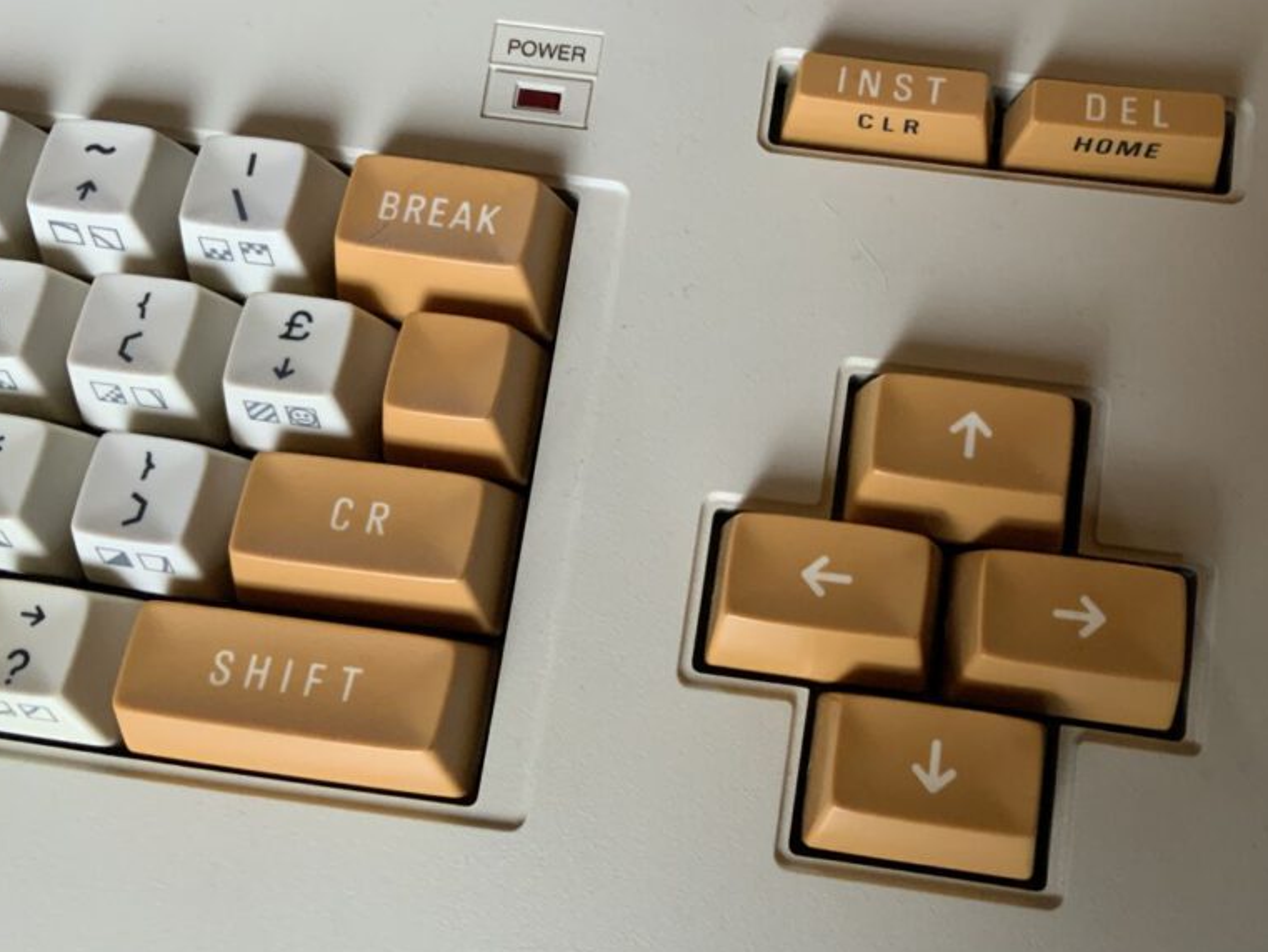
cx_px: 756
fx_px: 1429
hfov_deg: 47.6
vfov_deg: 36.8
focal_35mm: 39
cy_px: 479
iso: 250
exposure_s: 1/60
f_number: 1.8
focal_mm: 3
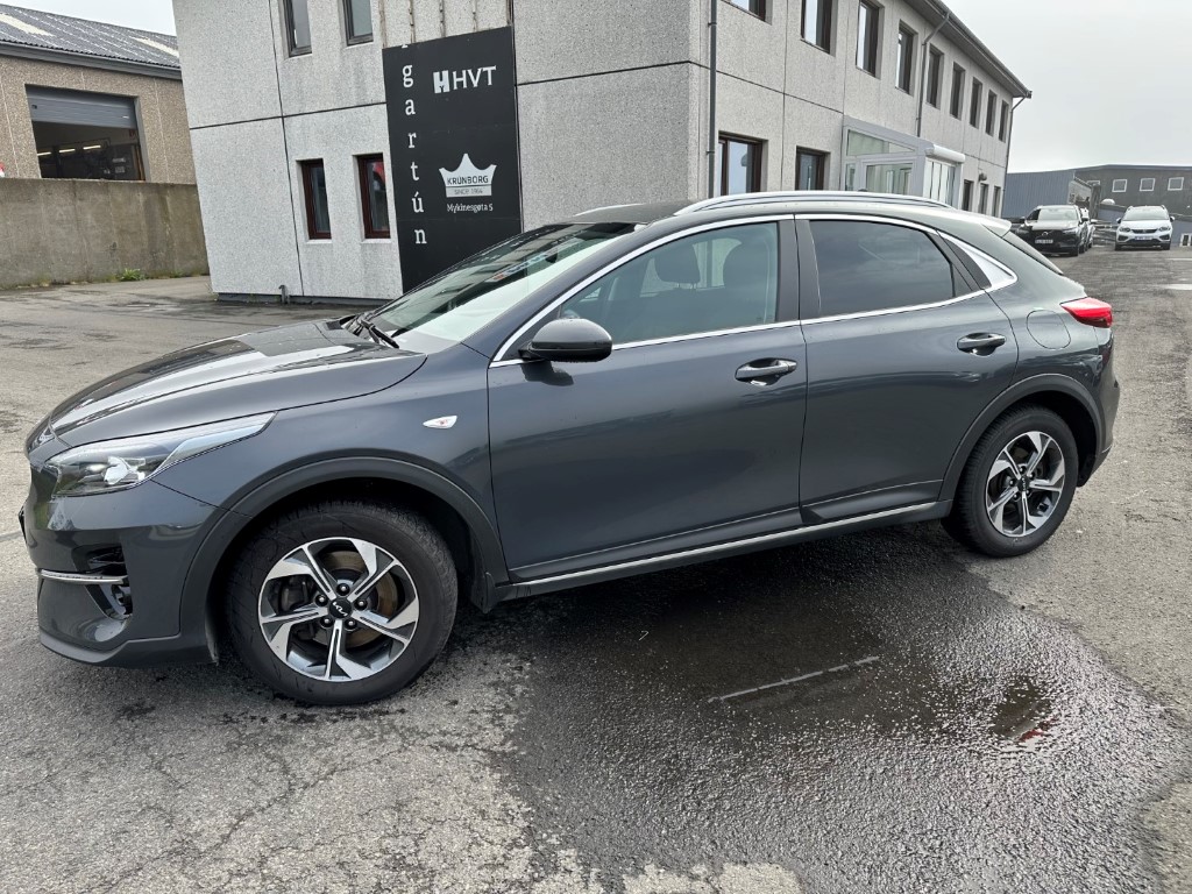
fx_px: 826
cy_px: 447
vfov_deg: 56.8
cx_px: 596
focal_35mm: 24
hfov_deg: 71.6
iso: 80
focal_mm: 6.86
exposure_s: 1/879
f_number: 1.78
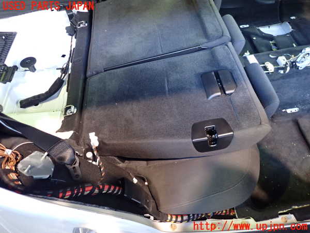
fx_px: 224
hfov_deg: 69.4
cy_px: 116
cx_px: 155
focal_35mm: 25
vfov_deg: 54.9
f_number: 2
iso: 800
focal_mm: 4.5
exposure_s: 1/30
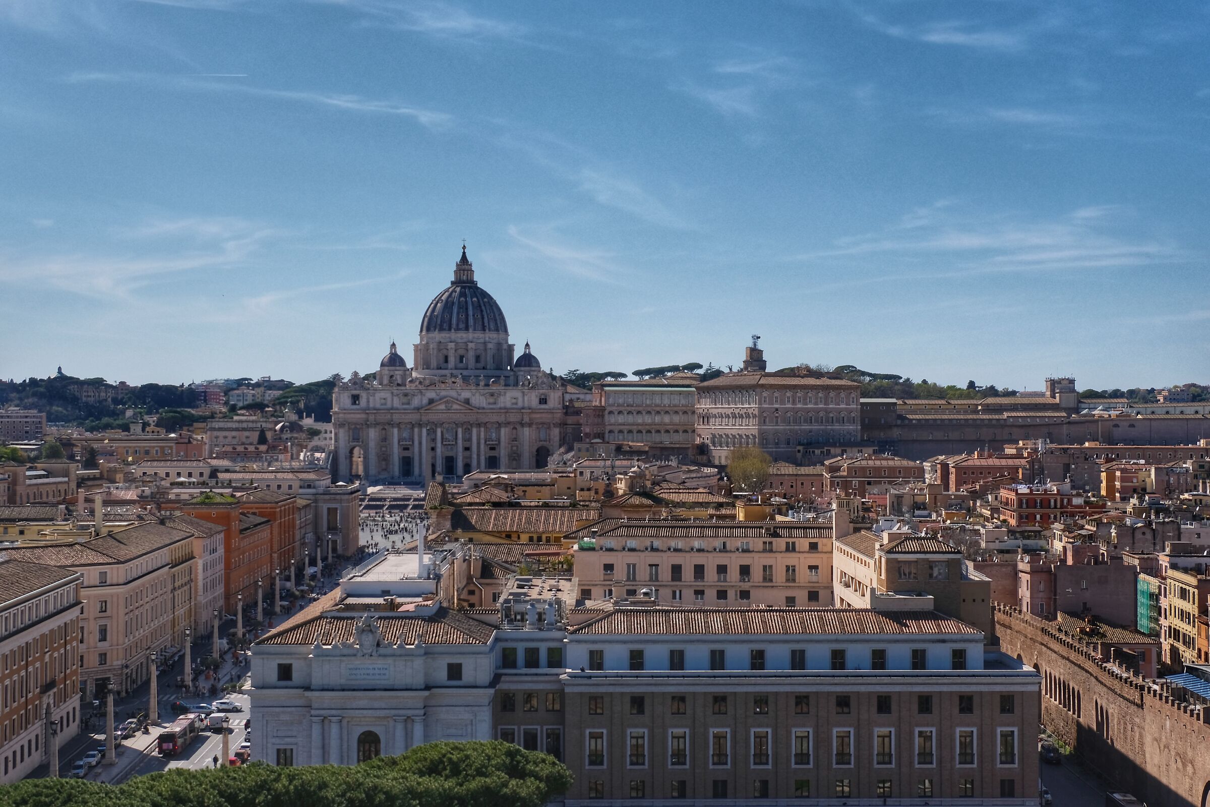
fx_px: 1647
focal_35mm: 49
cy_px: 404
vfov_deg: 27.5
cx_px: 605
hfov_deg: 40.3
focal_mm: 32.6
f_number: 8
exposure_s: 1/500
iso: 160
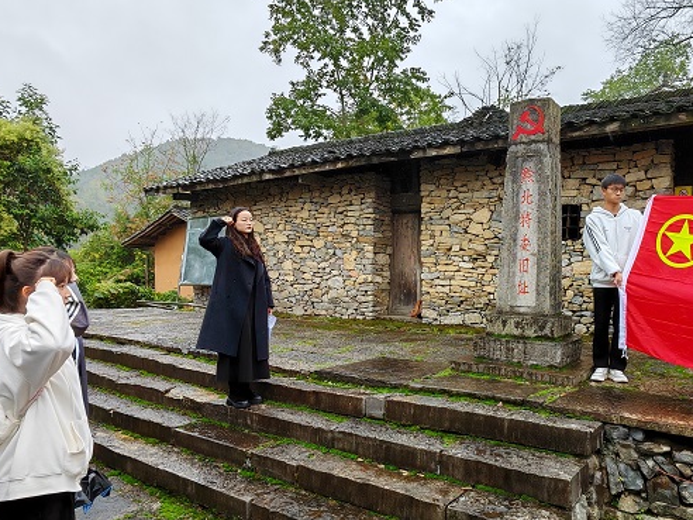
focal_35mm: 26
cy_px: 292
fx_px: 521
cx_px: 431
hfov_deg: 66.3
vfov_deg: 52.9
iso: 50
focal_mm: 1.96
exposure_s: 1/370
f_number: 2.2
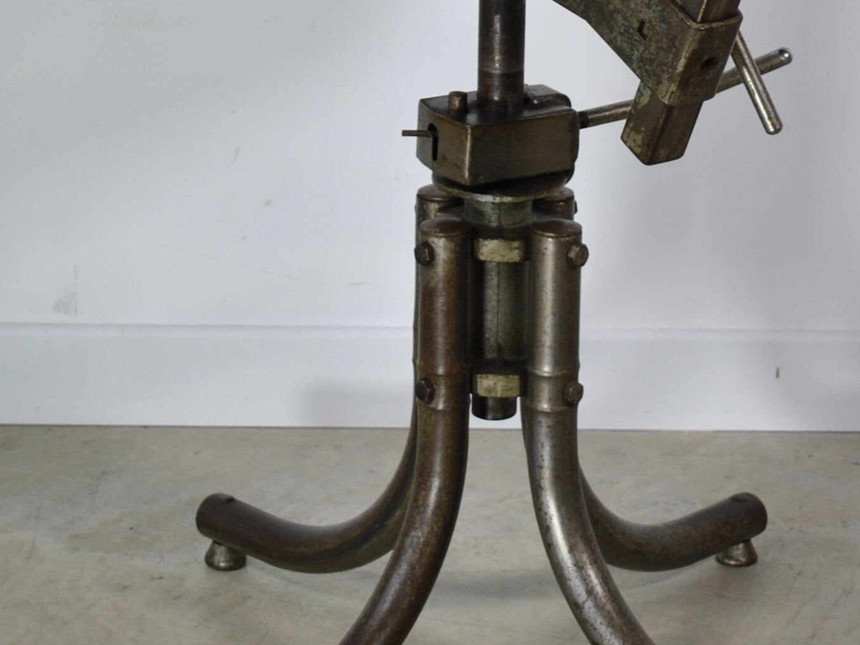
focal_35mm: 131
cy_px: -44
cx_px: 576
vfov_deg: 11.2
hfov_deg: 15.0
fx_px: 3254
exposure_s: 1/80
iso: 200
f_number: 4.8
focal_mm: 32
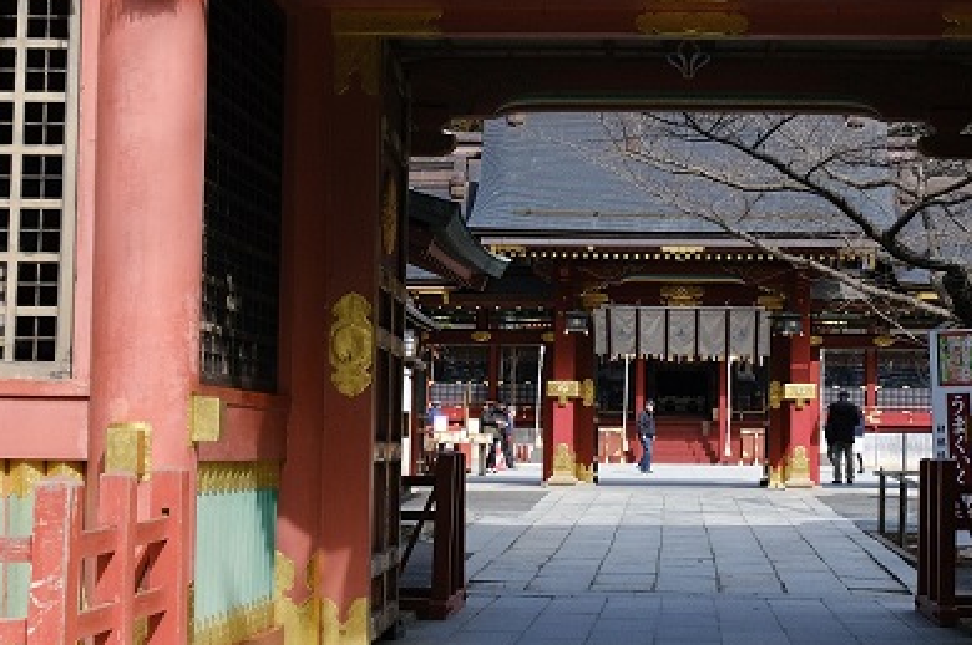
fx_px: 2076
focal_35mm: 77
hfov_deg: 26.1
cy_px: 233
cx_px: 690
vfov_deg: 17.6
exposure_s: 1/500
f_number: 6.4
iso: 400
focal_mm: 33.2
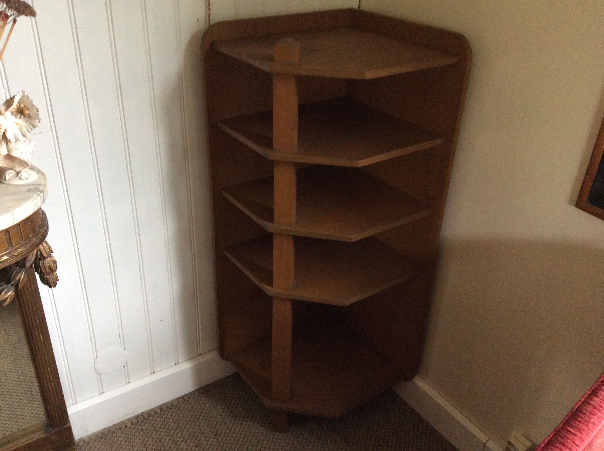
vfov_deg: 44.1
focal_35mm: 32
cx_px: 302
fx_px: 558
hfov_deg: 56.9
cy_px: 226
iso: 250
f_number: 2.4
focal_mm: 3.3
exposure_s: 1/25
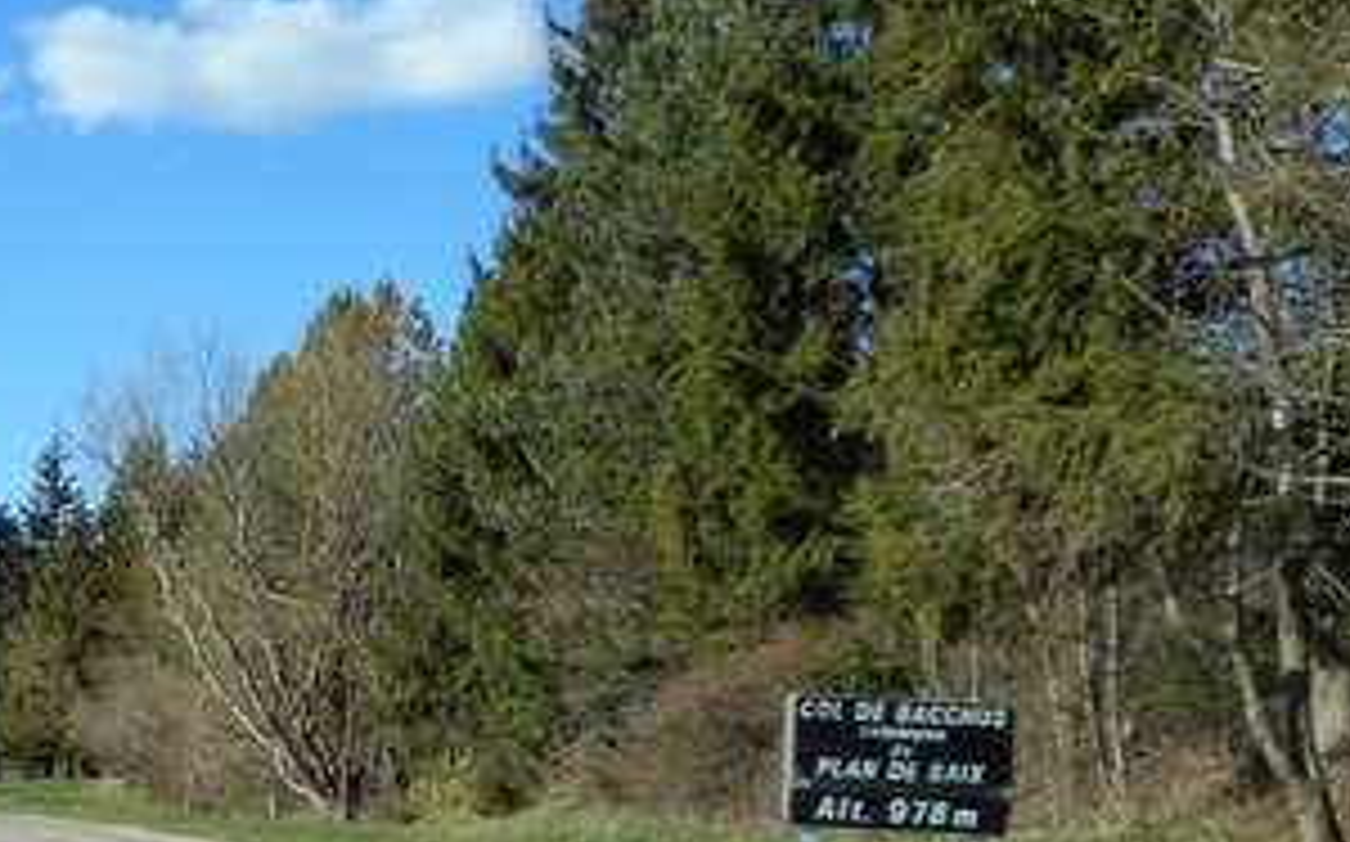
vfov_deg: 24.1
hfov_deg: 36.9
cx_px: 279
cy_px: 644
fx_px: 1949
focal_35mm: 53
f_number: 3.7
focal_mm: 4.5
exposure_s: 1/640
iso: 80
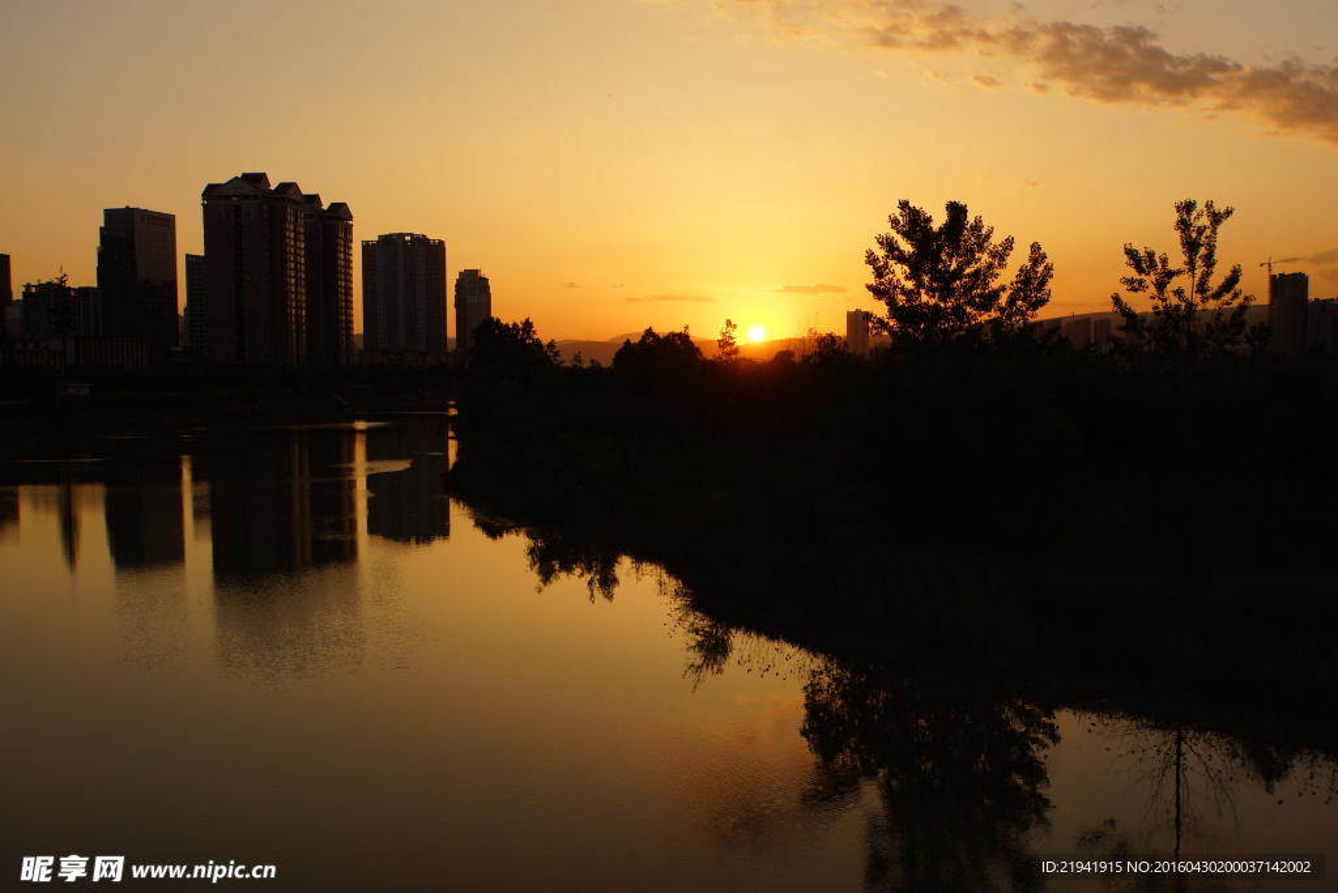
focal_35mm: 36
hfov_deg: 53.1
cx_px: 669
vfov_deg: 36.9
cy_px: 446
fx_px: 1338
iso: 100
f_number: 6.3
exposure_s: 1/160
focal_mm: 24
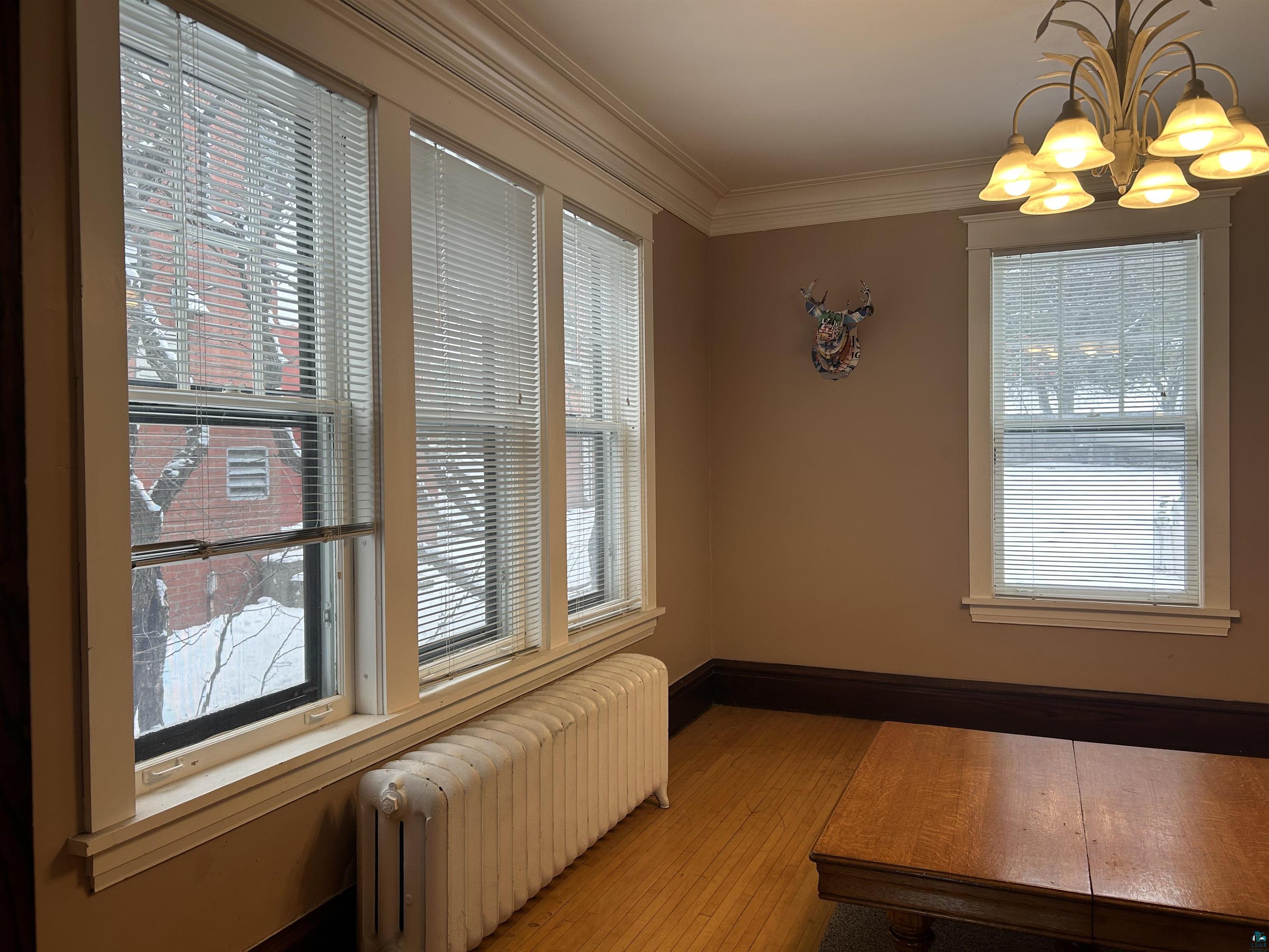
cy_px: 476
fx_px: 953
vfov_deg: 53.1
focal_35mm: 26
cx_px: 634
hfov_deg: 67.3
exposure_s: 1/120
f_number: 1.5
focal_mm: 5.7
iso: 50
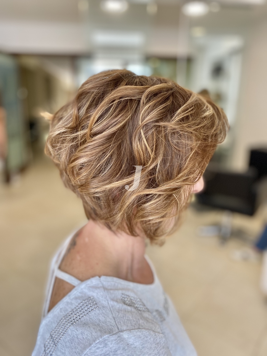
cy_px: 178
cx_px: 134
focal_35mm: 26
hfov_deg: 53.1
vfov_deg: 67.3
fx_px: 267
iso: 100
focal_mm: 4.25
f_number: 1.8
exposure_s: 1/121
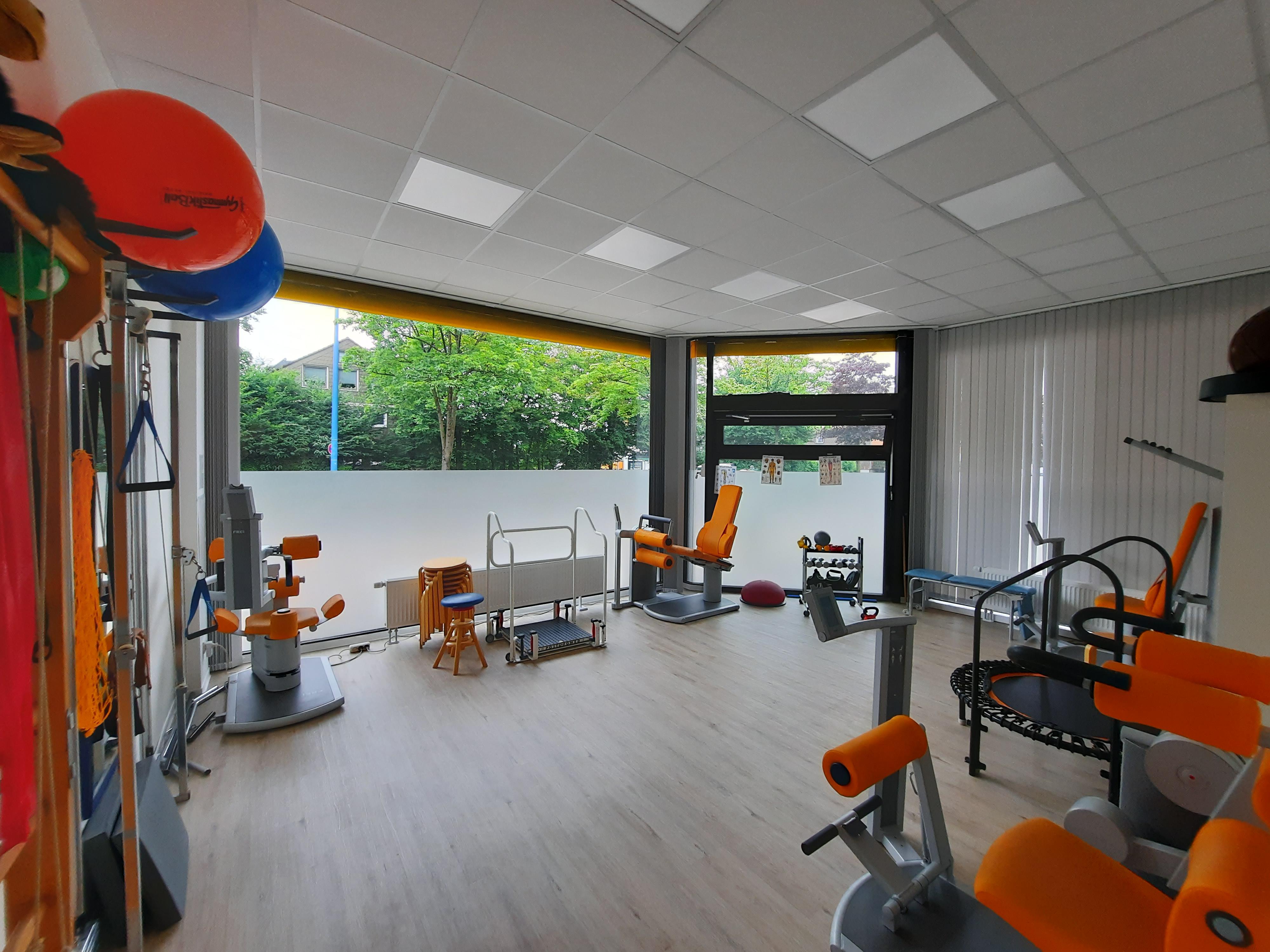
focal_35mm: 13
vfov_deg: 89.9
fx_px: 477
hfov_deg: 106.2
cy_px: 476
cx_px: 635
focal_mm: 1.74
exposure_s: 1/100
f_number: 2.2
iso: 64
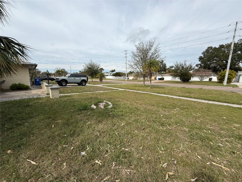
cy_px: 91
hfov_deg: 102.1
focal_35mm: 14
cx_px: 121
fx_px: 98
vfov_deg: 85.7
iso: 50
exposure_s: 1/1901
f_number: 2.2
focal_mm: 2.22
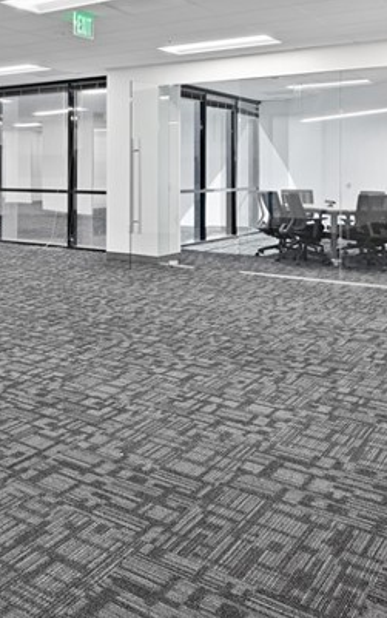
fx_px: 679
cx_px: -91
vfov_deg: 47.6
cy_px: 176
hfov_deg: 27.5
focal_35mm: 40
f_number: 8
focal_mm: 15.5
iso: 400
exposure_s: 1/3
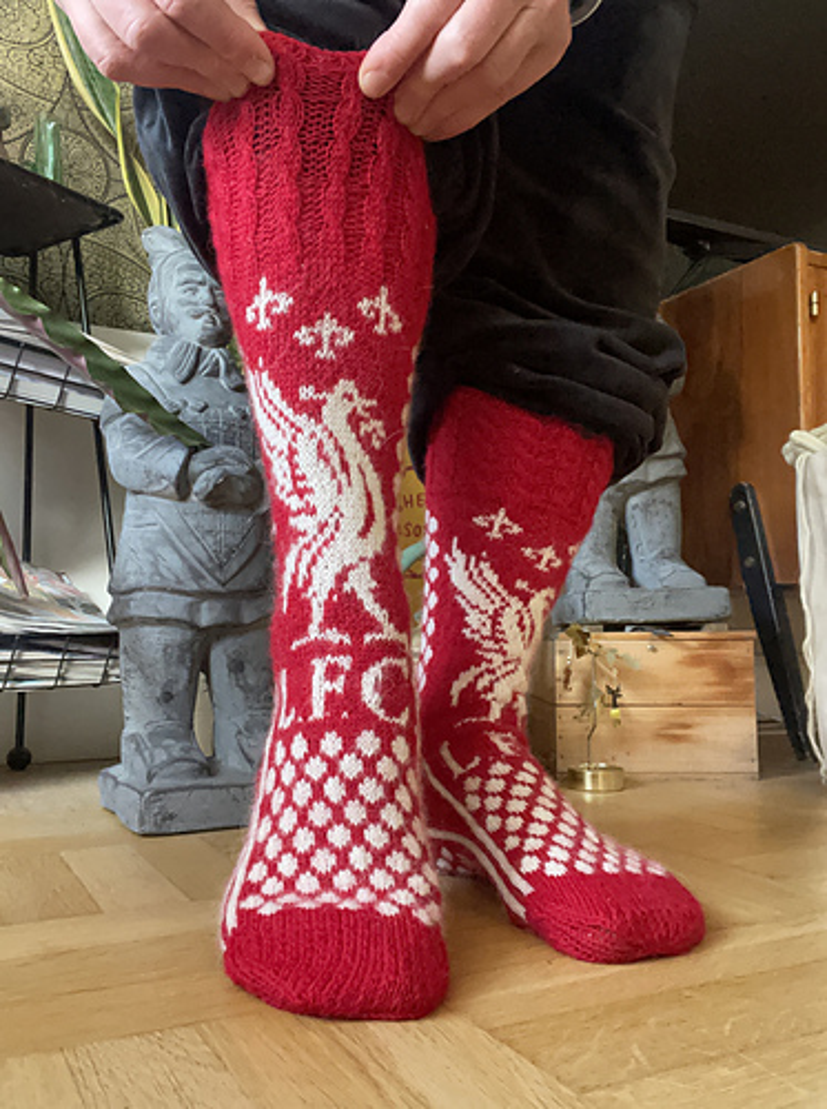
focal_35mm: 30
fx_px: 959
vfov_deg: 60.1
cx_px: 414
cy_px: 554
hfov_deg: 46.7
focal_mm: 2.71
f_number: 2.2
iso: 500
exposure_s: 1/30
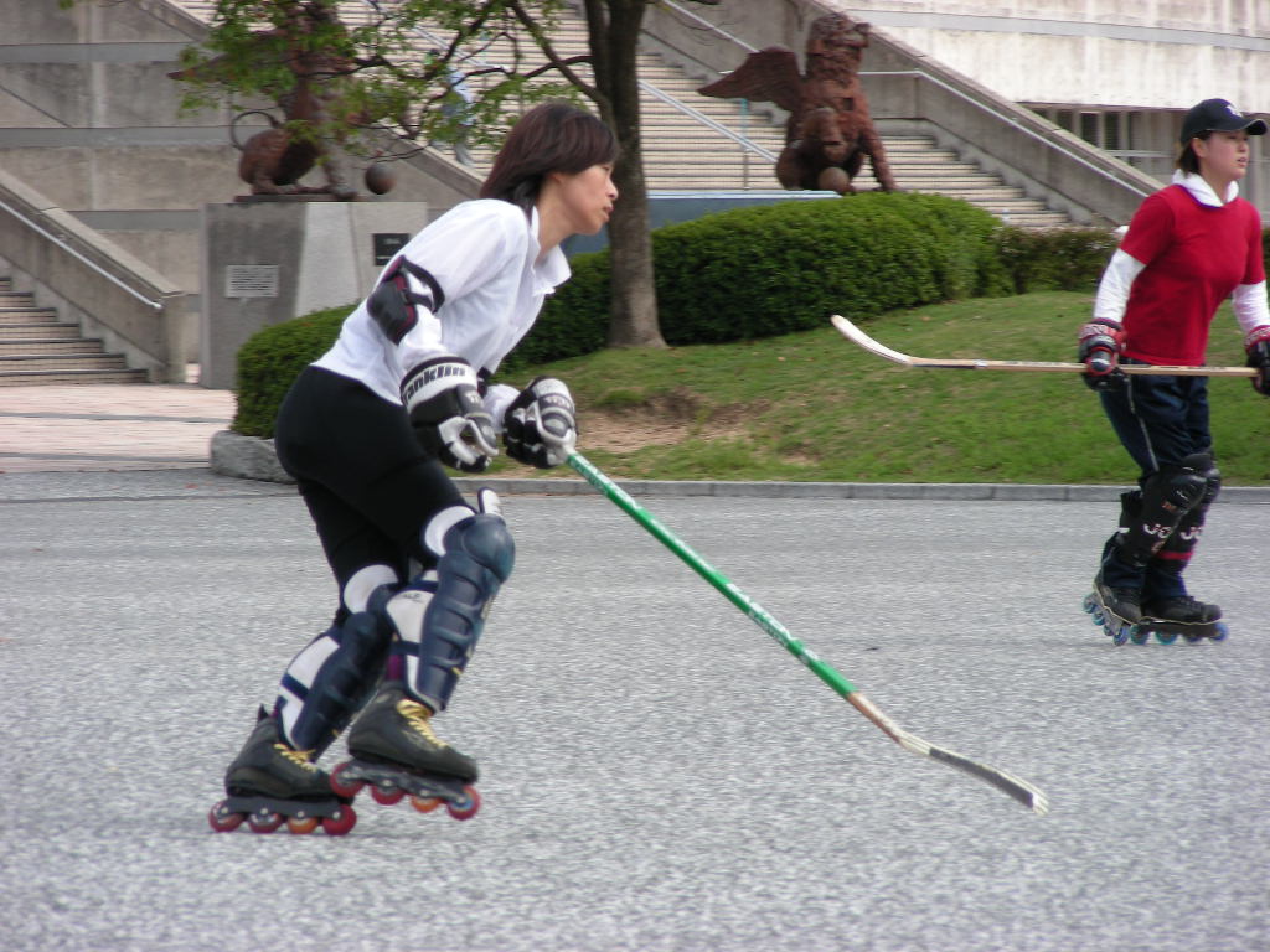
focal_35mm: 269
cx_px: 635
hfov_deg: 7.4
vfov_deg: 5.5
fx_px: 9869
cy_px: 476
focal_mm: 44.8
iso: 50
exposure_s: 1/355
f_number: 4
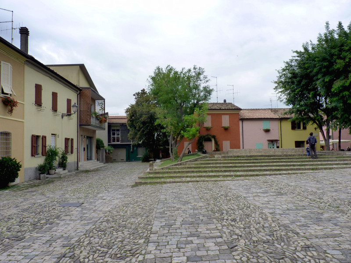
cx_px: 176
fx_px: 274
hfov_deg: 65.3
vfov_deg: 51.4
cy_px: 132
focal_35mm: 27
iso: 125
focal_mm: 4.8
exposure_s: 1/250
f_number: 4
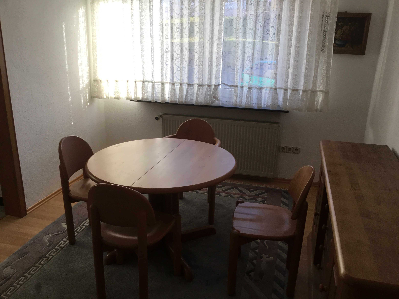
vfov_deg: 45.4
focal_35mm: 31
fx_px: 357
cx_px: 200
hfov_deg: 58.4
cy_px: 150
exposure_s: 1/100
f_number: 2.4
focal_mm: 3.3
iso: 32
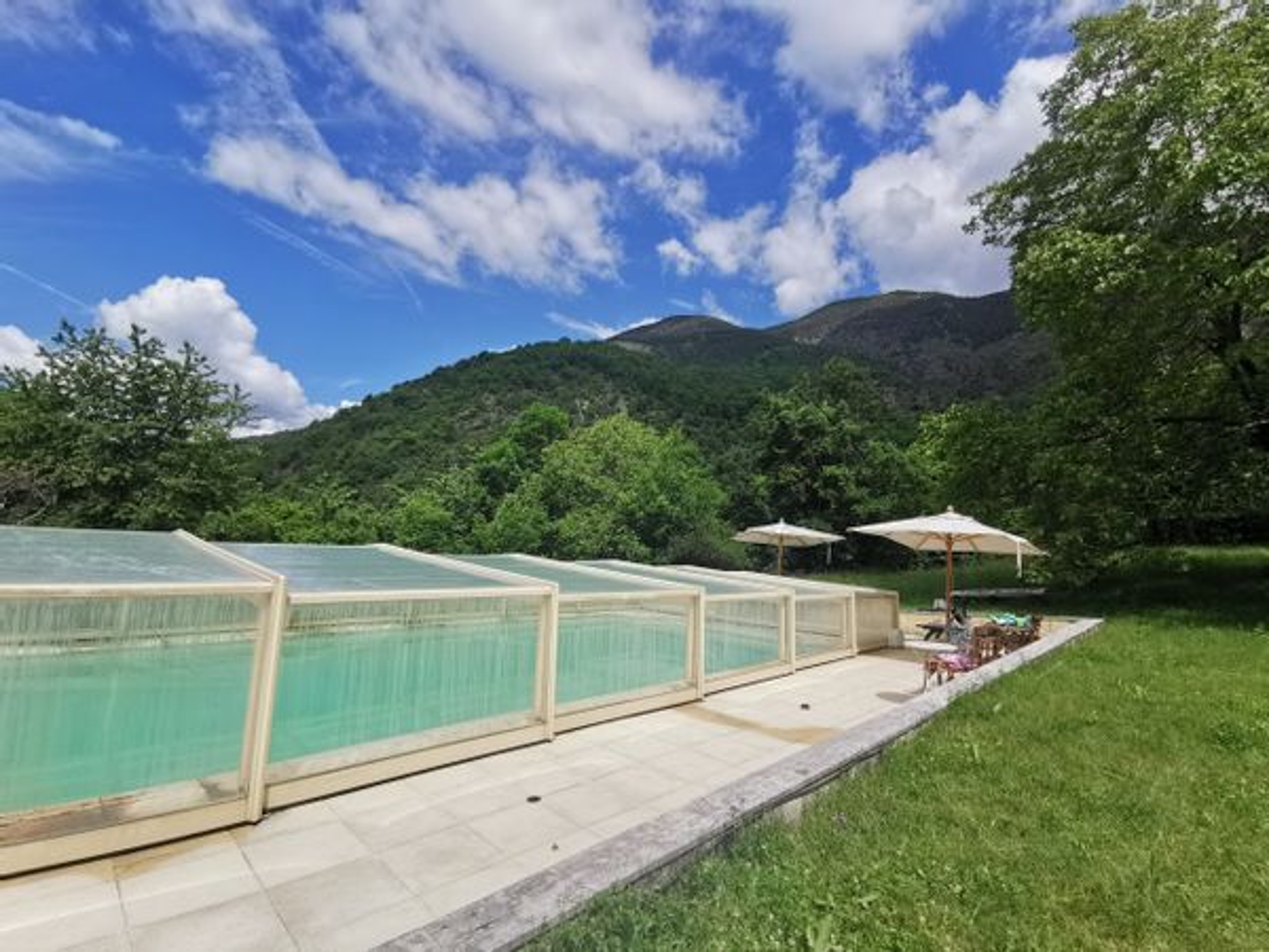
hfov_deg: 94.5
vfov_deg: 78.1
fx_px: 587
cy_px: 476
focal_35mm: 16
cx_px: 634
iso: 50
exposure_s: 1/1992
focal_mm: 2.35
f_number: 2.2
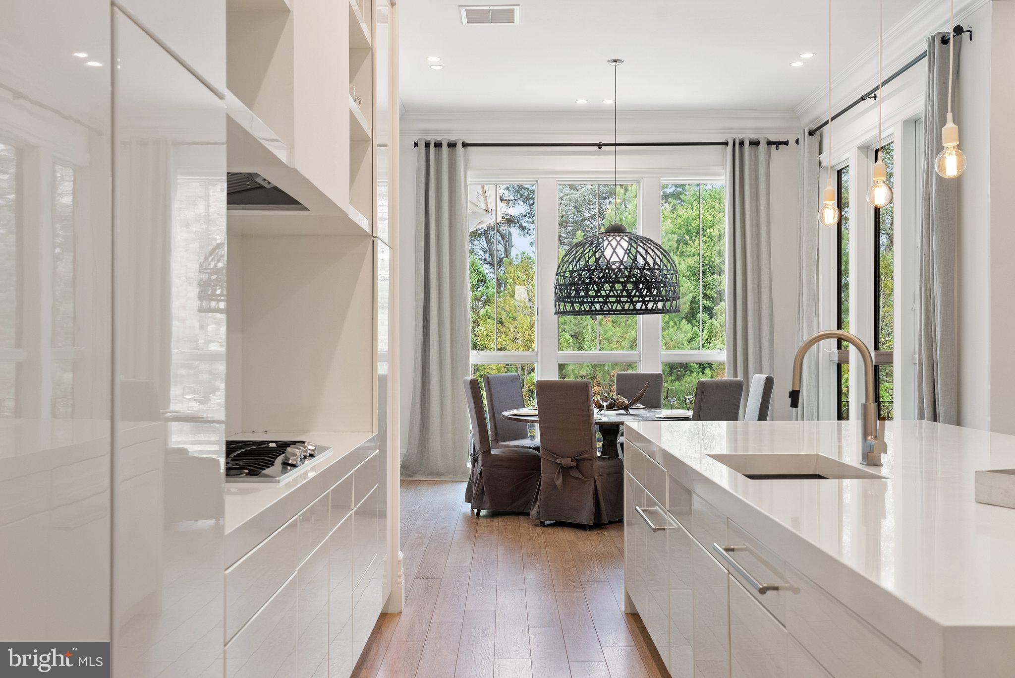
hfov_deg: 54.4
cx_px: 508
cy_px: 339
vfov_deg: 37.9
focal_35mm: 35
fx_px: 987
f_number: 8
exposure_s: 1/2.5
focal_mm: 35
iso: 400
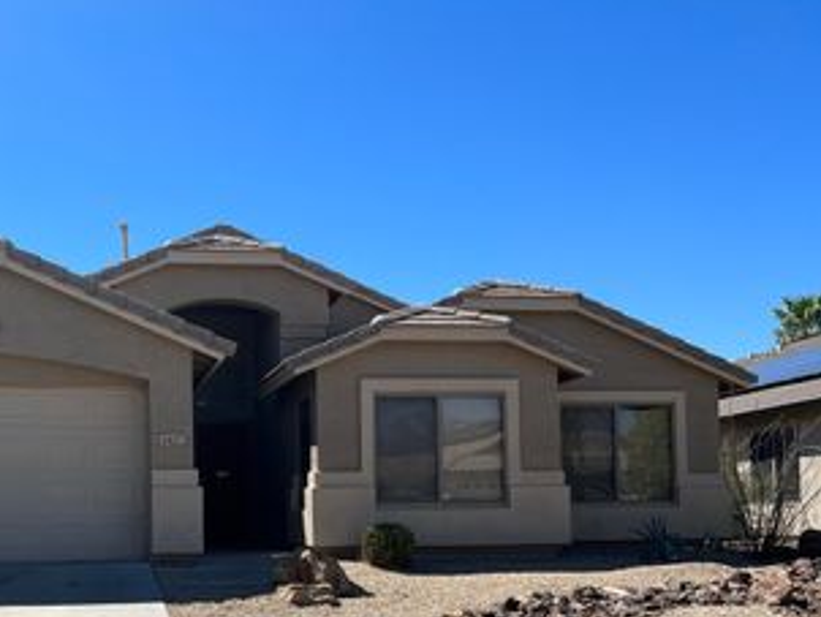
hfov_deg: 42.9
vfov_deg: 32.9
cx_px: 242
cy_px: 477
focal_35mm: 43
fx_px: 1021
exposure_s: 1/4831
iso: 50
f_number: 1.5
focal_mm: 5.7
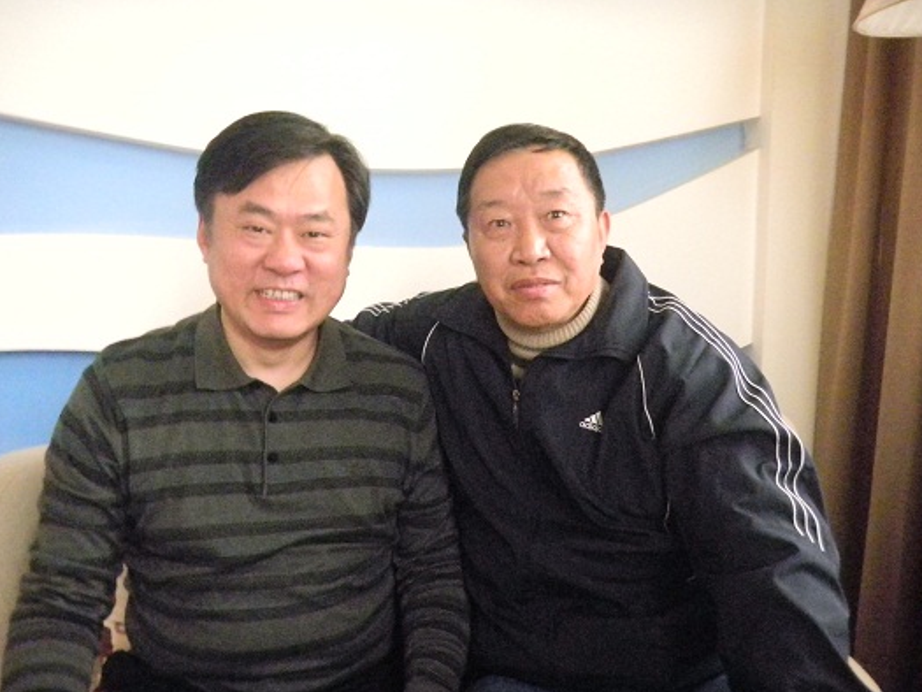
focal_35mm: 32
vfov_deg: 44.1
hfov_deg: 56.8
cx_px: 457
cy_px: 393
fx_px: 853
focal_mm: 5
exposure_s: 1/10.1
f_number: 3.9
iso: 1600
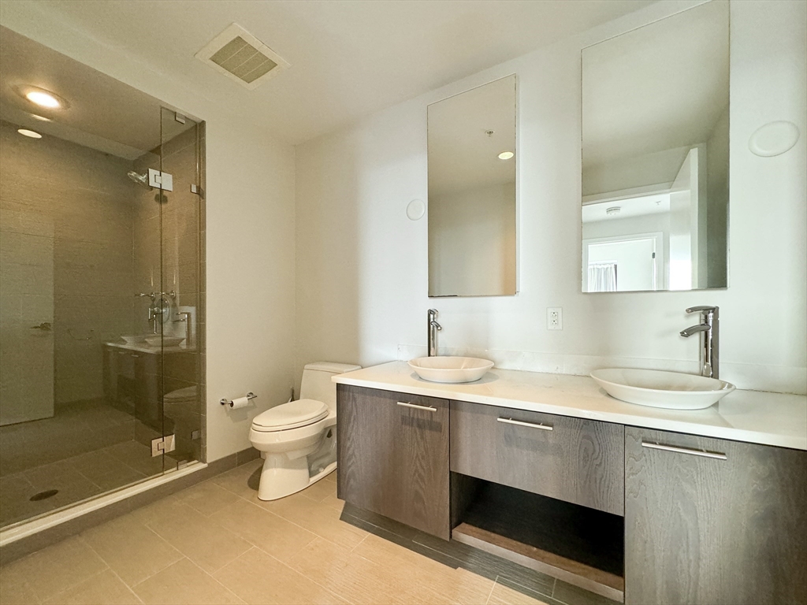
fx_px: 326
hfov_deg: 102.1
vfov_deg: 85.7
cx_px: 404
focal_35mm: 14
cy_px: 302
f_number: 2.2
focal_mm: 2.22
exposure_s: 1/60
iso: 250
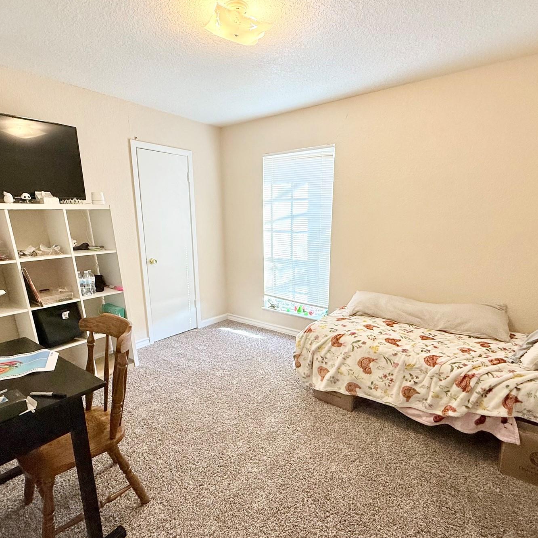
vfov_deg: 77.5
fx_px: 334
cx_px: 271
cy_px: 292
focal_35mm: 19
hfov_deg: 77.7
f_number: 2.2
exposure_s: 1/99
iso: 125
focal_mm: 2.22
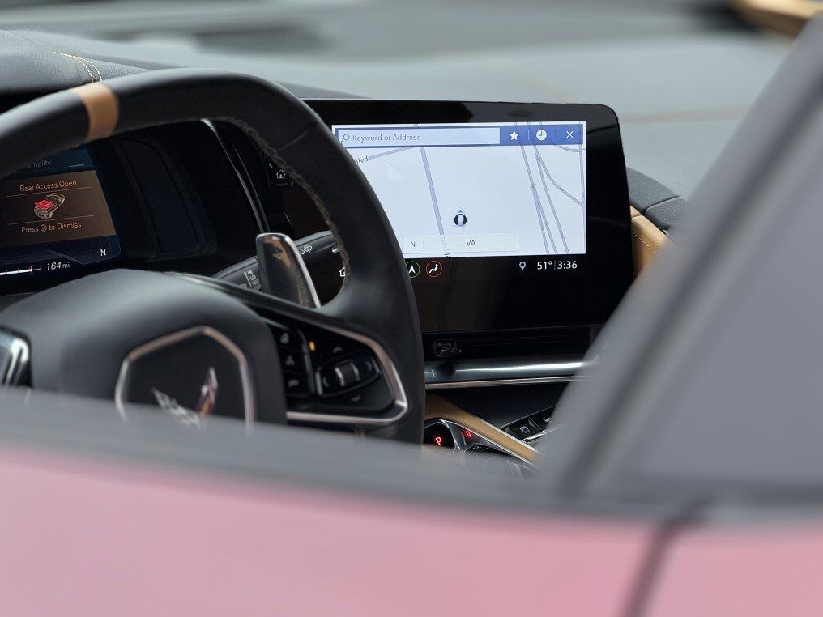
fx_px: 2877
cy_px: 310
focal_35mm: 121
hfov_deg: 16.3
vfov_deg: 12.2
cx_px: 411
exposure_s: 1/195
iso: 50
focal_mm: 15.66
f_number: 2.8
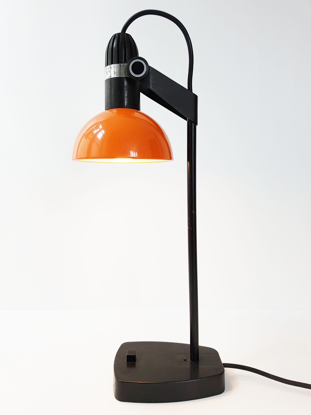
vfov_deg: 67.3
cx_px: 156
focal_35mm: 26
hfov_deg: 53.1
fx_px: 311
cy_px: 208
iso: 50
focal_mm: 4.2
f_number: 1.7
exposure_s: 1/298
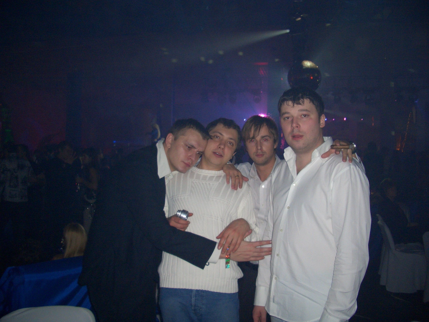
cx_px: 214
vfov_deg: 40.7
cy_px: 161
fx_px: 434
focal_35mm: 35
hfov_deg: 52.6
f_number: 2.6
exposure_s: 1/60
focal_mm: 5.8
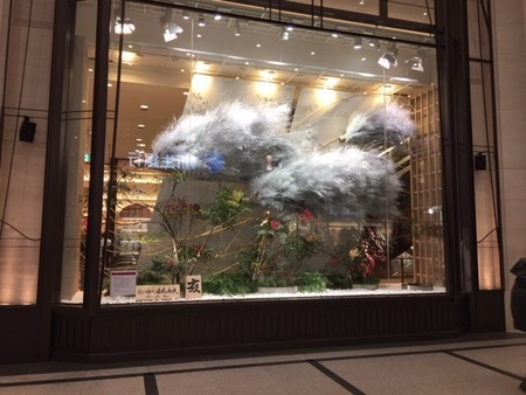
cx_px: 263
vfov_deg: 48.3
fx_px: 441
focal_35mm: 29
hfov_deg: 61.6
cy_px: 198
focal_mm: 4.15
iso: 40
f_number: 2.2
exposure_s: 1/60
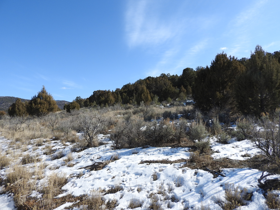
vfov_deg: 56.8
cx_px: 140
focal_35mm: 24
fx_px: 194
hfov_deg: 71.6
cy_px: 105
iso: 100
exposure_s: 1/1250
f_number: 3.3
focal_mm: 4.3
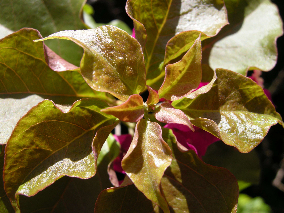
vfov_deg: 40.7
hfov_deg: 52.6
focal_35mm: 35
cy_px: 106
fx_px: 287
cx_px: 142
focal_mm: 7.5
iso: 64
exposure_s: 1/160
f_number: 4.8
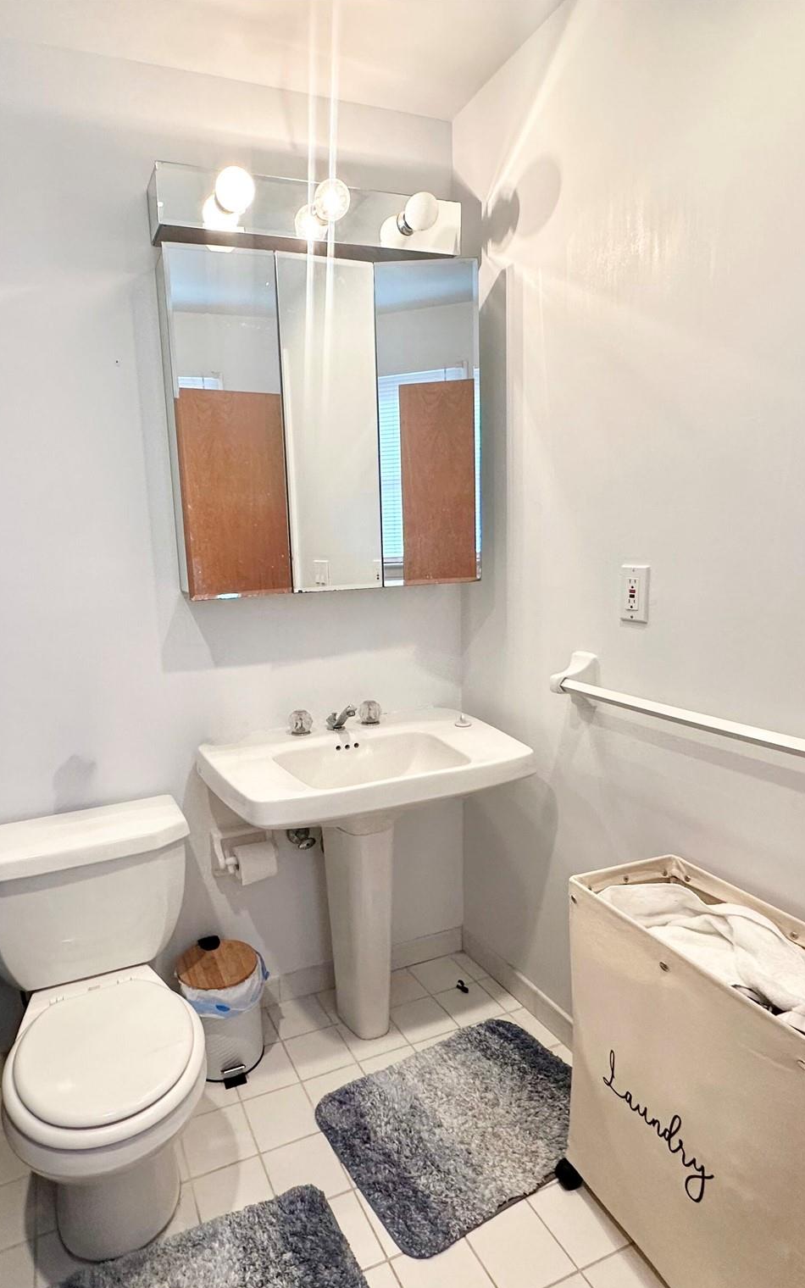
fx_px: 702
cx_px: 306
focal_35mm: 20
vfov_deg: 85.1
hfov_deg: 59.0
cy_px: 647
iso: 200
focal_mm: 2.22
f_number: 2.2
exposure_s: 1/120
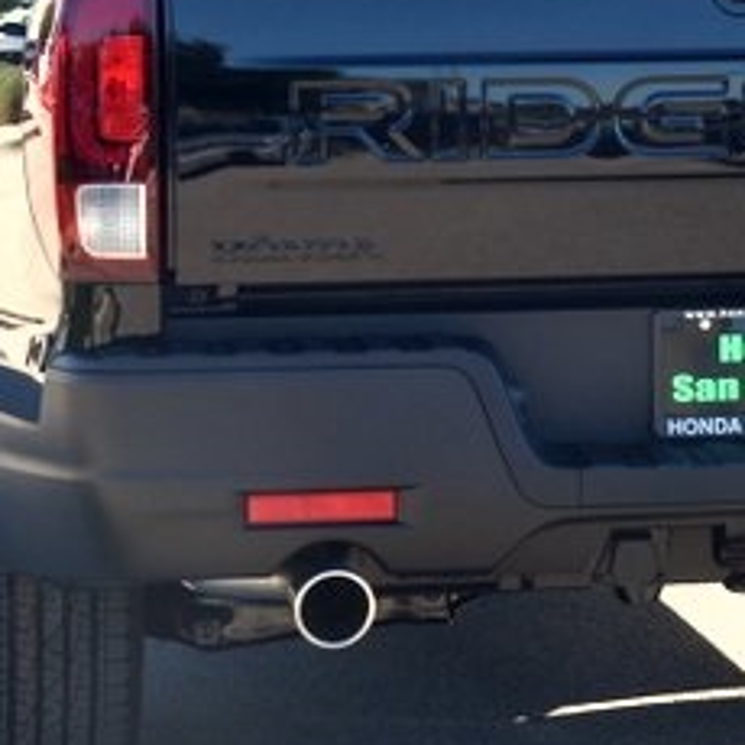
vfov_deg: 10.2
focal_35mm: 170
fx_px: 4139
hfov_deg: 10.3
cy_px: 125
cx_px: 596
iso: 220
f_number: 8
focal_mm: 48
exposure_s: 1/250
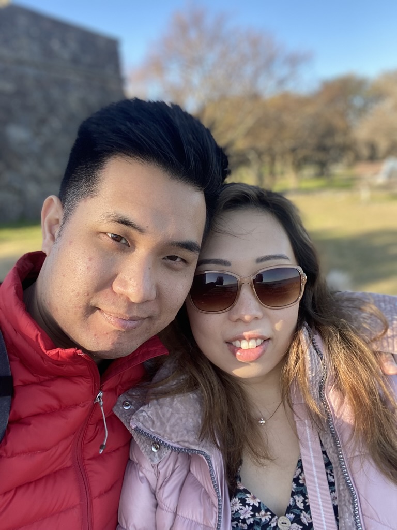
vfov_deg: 60.0
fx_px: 459
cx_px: 198
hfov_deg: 46.8
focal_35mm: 30
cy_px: 265
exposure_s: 1/142
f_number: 2.2
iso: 25
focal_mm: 2.71
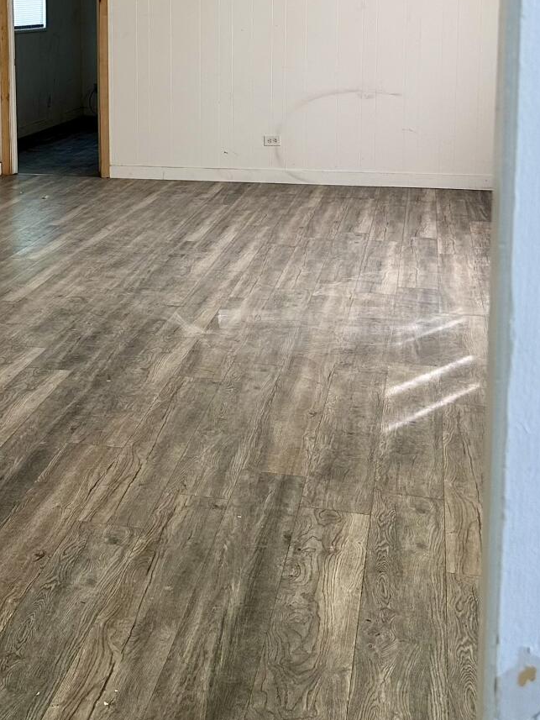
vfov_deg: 33.4
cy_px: 146
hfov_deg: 25.4
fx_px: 1164
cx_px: 65
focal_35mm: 56
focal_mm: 6.86
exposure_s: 1/120
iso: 125
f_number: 1.78
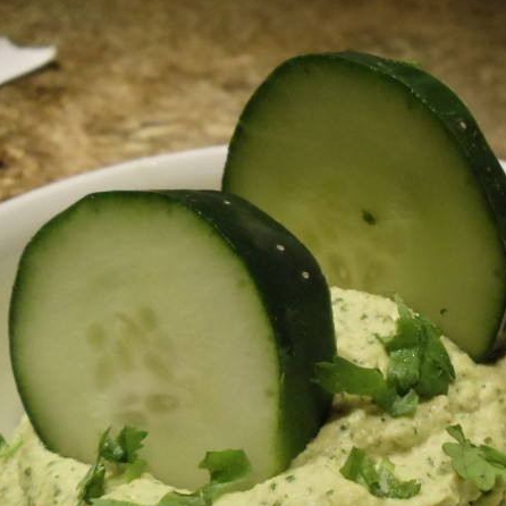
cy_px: 320
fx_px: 1108
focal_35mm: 67
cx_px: 431
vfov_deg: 25.6
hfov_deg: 25.1
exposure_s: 1/30
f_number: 3.5
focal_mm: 6
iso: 800
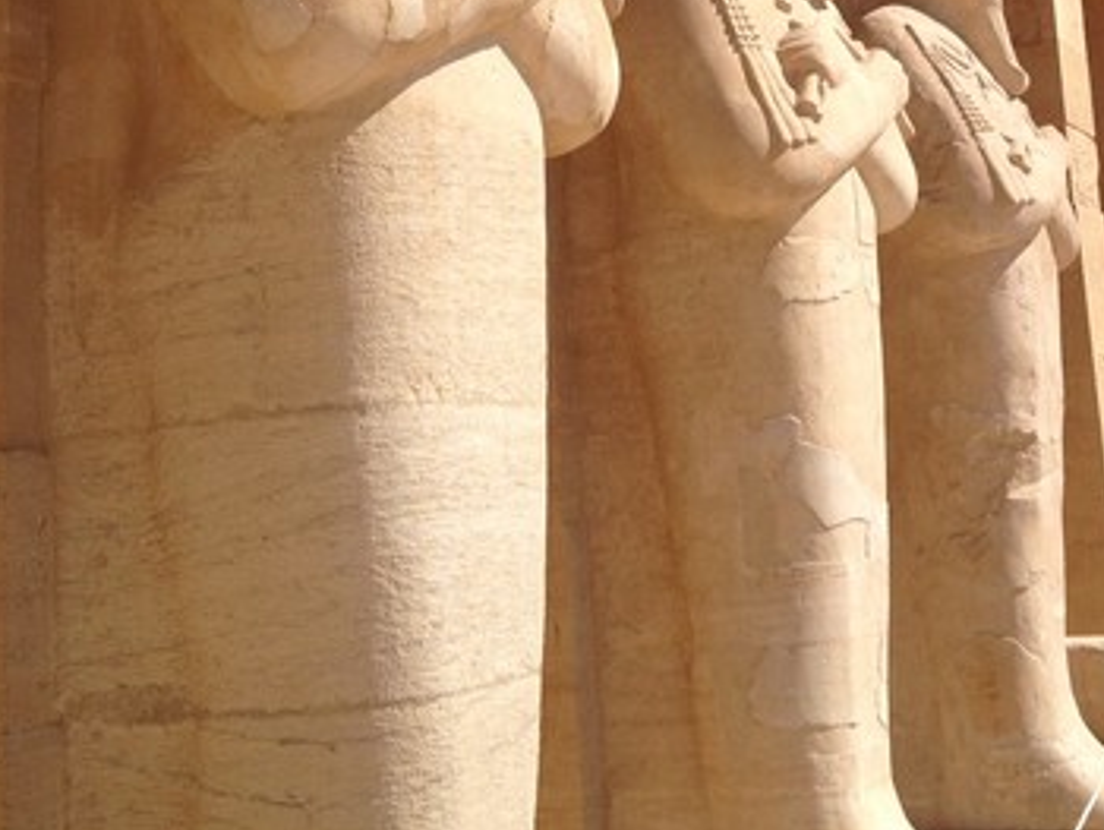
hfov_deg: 26.9
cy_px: 25
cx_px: 738
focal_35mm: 72
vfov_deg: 19.9
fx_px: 2298
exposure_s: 1/3247
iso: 50
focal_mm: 4.28
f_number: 2.4
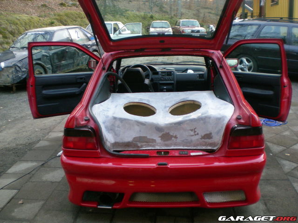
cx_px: 149
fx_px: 327
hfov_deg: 49.0
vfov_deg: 37.7
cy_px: 112
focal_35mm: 38
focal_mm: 6.3
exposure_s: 1/49.3
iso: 200
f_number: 3.1
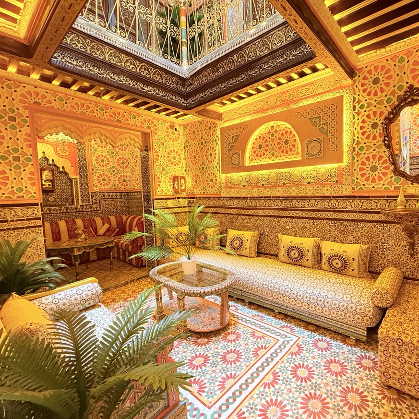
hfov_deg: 81.9
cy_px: 210
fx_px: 233
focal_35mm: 17
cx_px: 269
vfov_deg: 84.0
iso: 400
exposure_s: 1/50
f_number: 2.2
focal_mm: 2.22
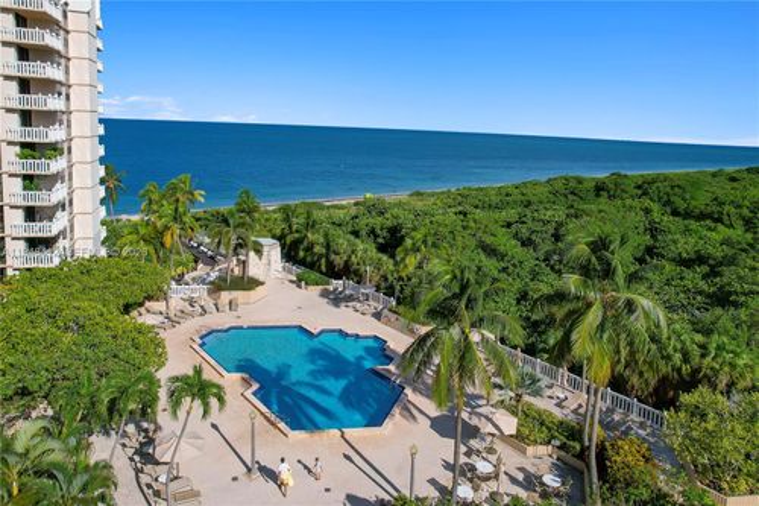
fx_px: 464
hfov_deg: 78.6
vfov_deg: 57.2
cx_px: 380
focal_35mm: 22
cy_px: 253
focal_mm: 8.38
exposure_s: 1/4000
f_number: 2.8
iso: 120
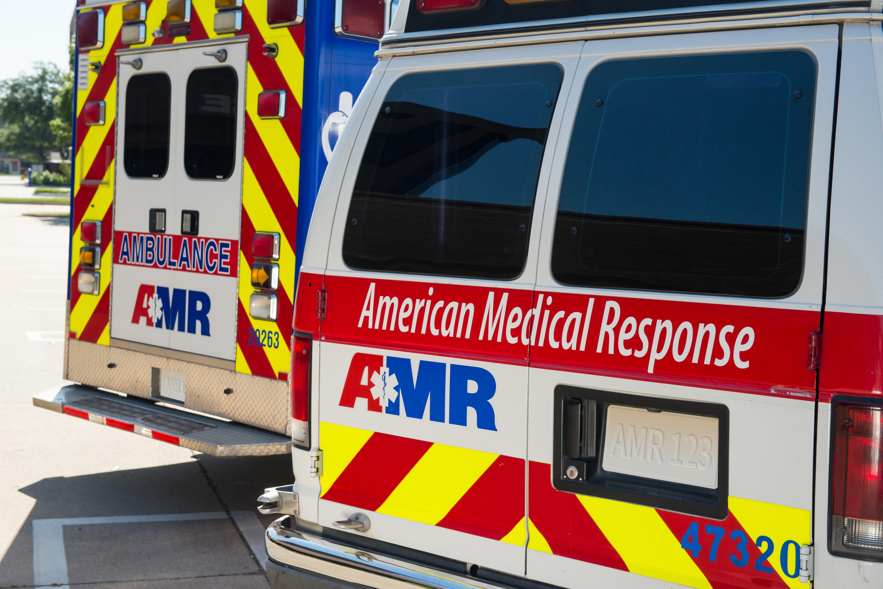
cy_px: 294
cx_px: 442
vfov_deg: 23.4
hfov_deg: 34.5
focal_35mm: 58
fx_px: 1423
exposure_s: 1/160
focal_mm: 58
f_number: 8
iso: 320
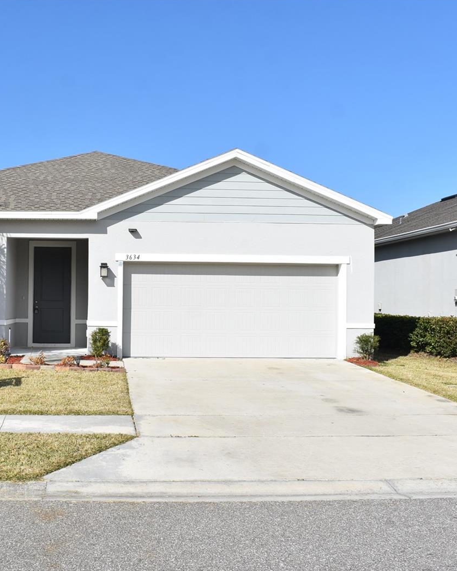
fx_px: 727
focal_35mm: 43
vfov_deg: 42.9
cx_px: 103
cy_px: 288
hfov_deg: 34.0
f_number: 9
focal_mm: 20
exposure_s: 1/320
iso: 100
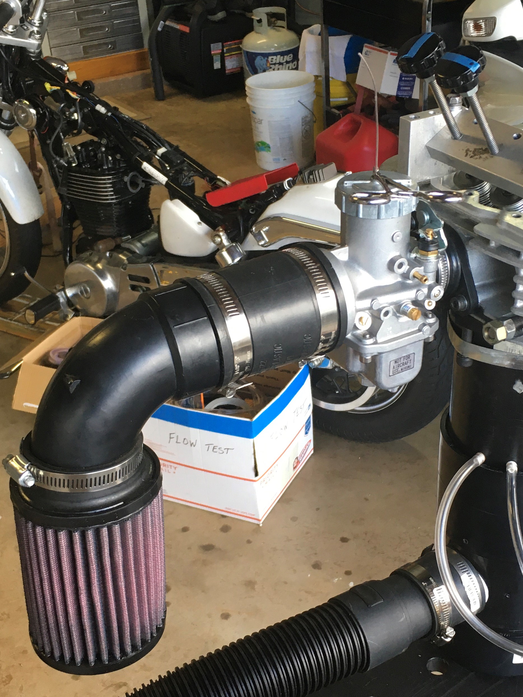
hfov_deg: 48.2
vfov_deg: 61.7
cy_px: 348
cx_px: 262
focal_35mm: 29
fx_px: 584
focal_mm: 4.15
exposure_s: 1/30
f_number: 2.2
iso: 32
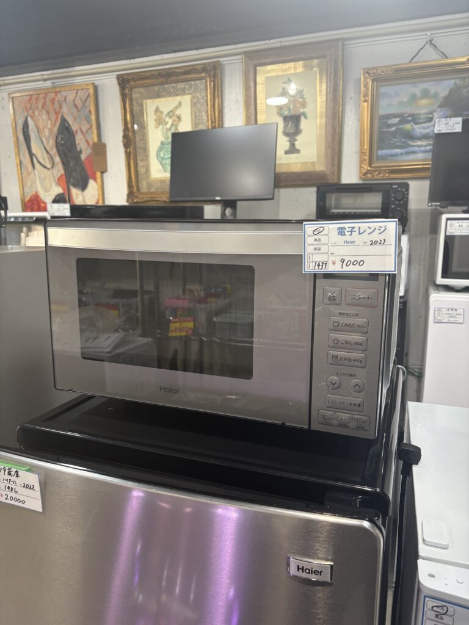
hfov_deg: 53.1
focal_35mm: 26
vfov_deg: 67.3
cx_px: 234
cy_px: 312
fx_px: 470
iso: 100
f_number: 1.6
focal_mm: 5.96
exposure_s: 1/60
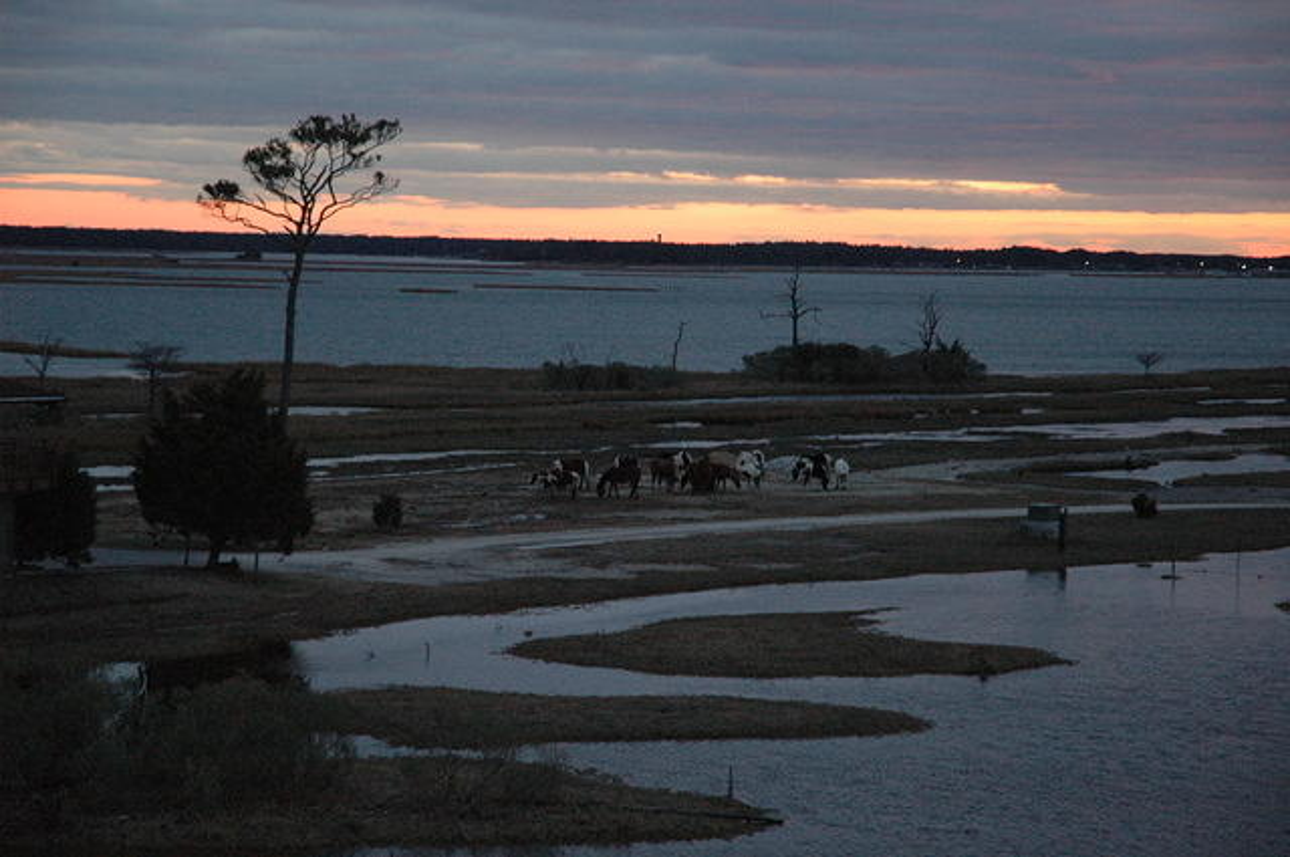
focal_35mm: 105
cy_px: 428
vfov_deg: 13.0
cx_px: 645
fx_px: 3758
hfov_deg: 19.5
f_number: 4.5
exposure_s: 1/60
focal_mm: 70
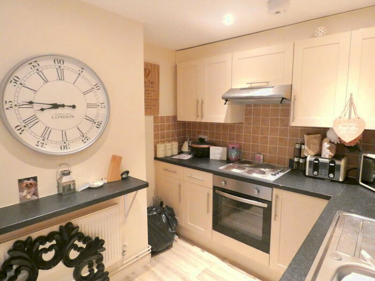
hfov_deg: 81.7
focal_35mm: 20
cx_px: 188
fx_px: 217
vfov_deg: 66.0
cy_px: 140
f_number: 2.8
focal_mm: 3.6
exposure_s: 1/60
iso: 1600
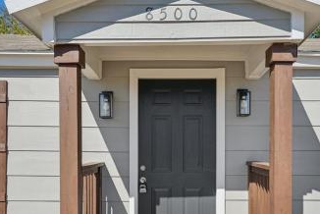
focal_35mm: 40
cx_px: 180
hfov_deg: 48.3
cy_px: 146
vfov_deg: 33.1
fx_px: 356
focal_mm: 29
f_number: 8
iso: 100
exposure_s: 1/250
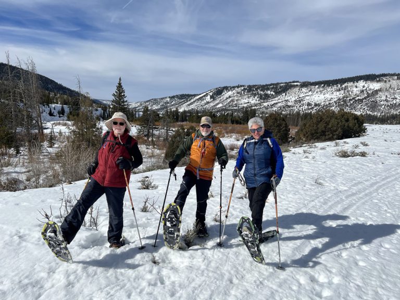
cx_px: 200
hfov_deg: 67.3
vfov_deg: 53.1
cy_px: 150
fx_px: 300
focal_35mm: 26
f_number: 1.5
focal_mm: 5.7
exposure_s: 1/11364
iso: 50
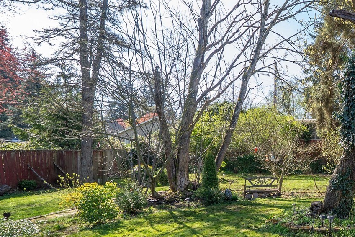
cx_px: 350
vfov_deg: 45.8
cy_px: 155
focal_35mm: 28
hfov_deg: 52.7
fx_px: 276
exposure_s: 1/50
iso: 80
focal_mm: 14
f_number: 7.1
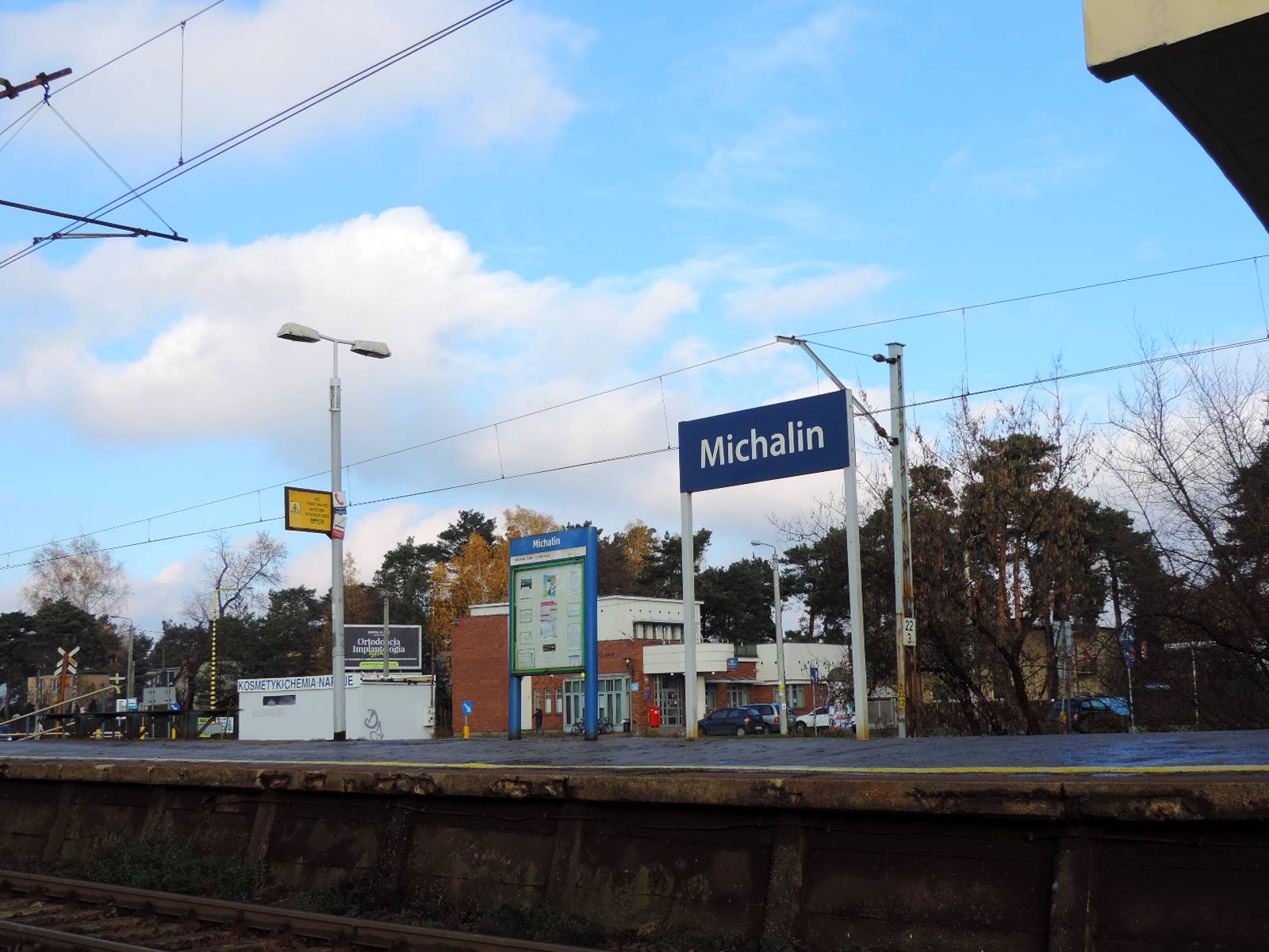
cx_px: 634
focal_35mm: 40
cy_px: 476
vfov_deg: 36.0
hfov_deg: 46.8
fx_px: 1466
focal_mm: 7.1
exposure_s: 1/800
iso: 80
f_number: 3.3
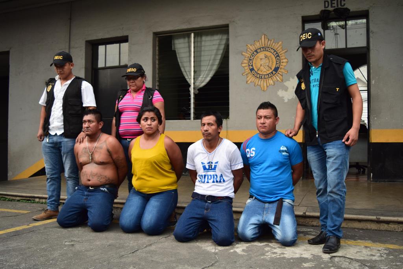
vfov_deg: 40.0
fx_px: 369
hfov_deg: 57.2
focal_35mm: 33
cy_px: 134
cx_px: 202
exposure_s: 1/160
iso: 640
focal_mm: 22
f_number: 4
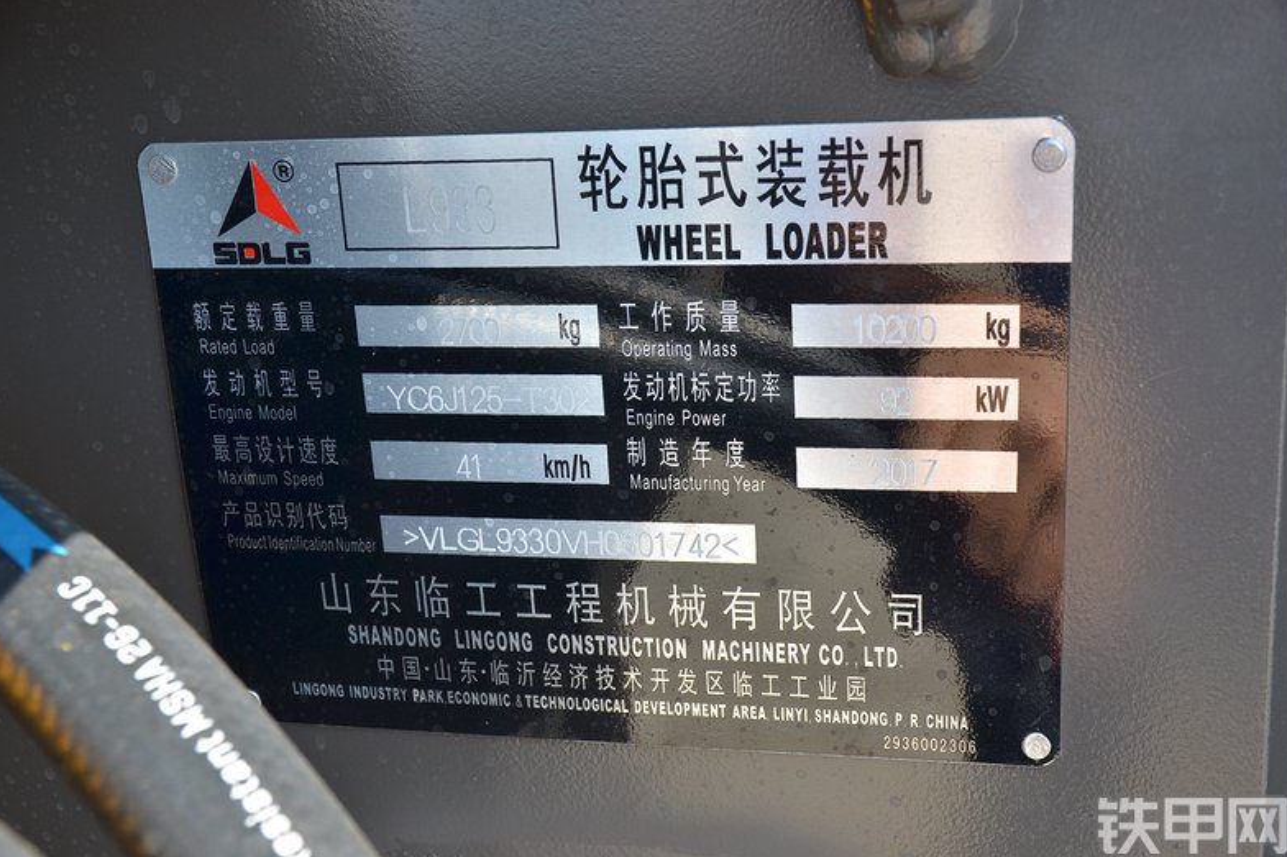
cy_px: 431
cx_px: 652
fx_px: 1751
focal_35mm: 49
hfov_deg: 40.4
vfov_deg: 27.5
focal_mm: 32
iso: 320
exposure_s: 1/200
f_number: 7.1
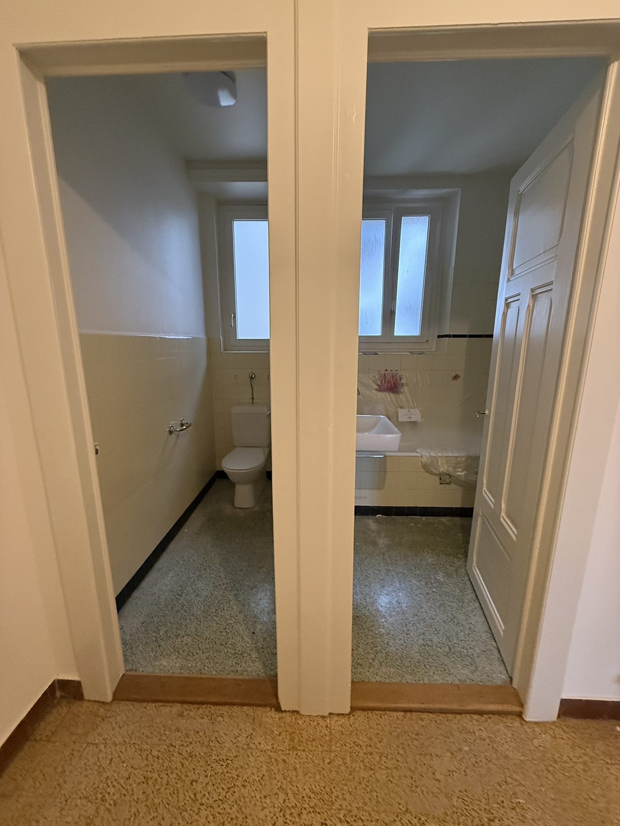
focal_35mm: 14
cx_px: 310
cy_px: 413
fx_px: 334
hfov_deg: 85.7
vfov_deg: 102.1
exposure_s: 1/100
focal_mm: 2.22
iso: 500
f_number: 2.2
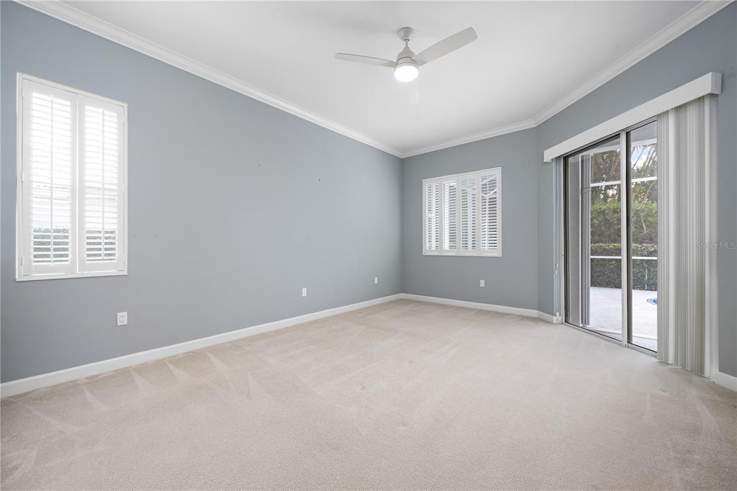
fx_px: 287
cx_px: 368
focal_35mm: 14
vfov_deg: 81.2
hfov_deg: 104.3
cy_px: 246
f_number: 8
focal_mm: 14
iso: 400
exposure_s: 1/6
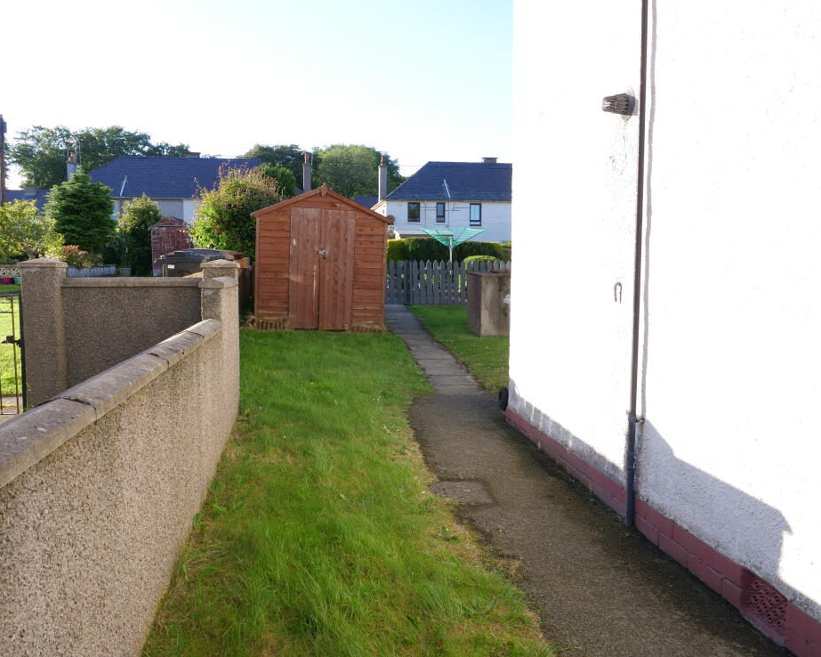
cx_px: 398
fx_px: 632
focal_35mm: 26
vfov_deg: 54.9
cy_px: 325
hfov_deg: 66.0
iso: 125
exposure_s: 1/50
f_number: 9
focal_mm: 12
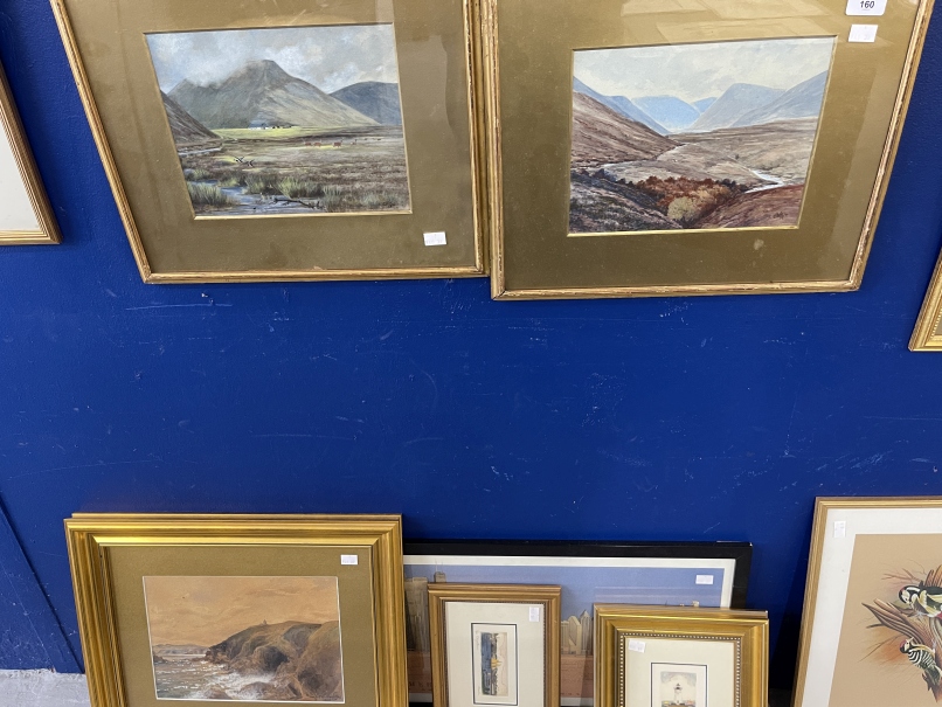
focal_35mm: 26
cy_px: 354
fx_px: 708
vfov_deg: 53.1
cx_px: 471
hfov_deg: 67.3
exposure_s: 1/50
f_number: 1.6
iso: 320
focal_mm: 5.1
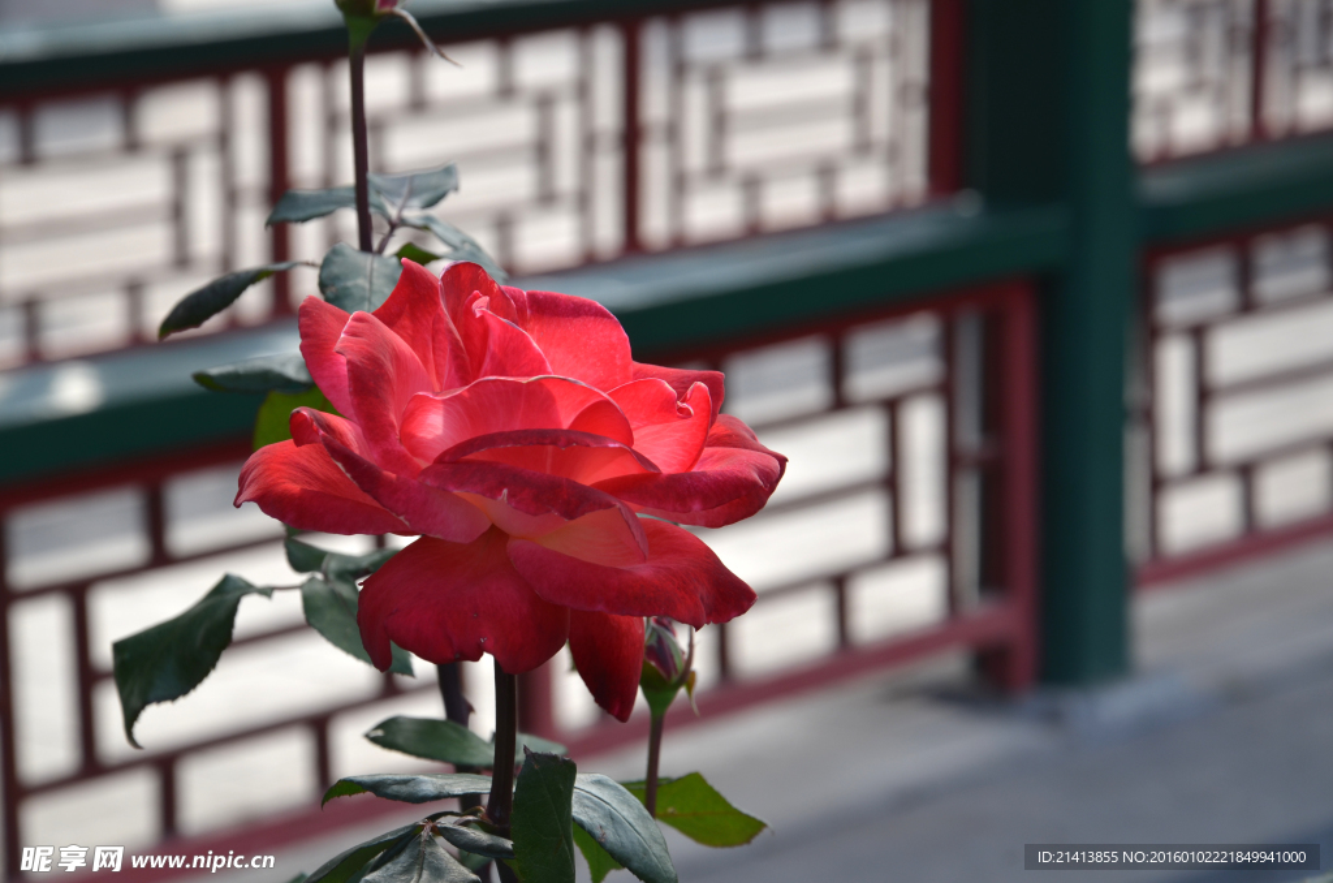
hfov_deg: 13.1
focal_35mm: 158
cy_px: 442
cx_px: 666
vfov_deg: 8.7
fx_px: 5819
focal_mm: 105
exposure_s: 1/125
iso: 140
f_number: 8
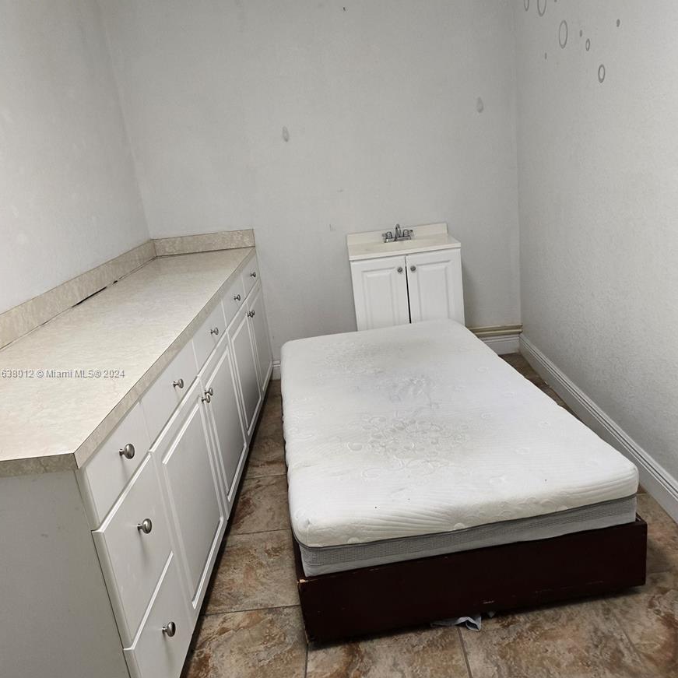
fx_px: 620
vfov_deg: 57.2
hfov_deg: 57.3
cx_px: 332
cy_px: 374
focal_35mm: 28
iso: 250
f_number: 1.7
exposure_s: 1/120
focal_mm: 6.3
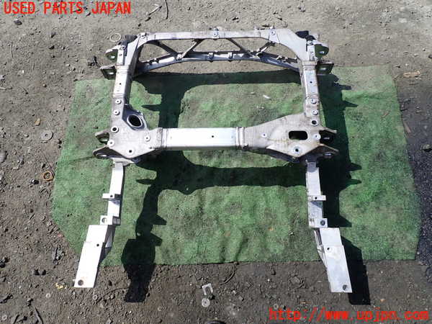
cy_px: 162
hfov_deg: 69.4
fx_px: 312
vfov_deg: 54.9
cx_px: 216
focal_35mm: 25
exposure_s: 1/160
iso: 100
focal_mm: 4.5
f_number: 8
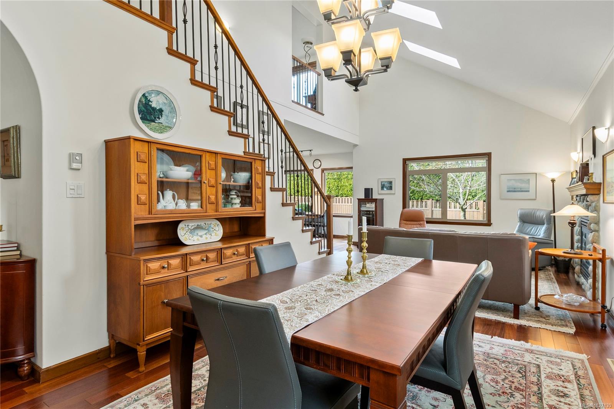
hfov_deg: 90.0
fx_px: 307
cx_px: 307
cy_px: 204
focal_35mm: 18
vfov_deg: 67.4
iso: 320
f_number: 8
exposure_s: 1/8
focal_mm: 12
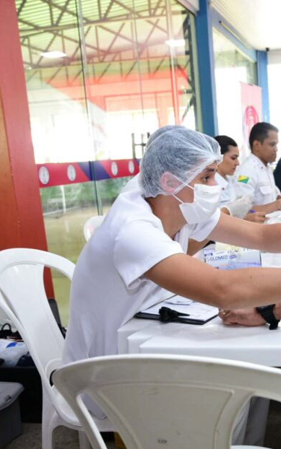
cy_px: 251
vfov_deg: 47.1
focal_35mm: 42
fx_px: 514
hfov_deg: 28.5
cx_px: 286
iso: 2500
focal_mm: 24
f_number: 3.5
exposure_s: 1/160
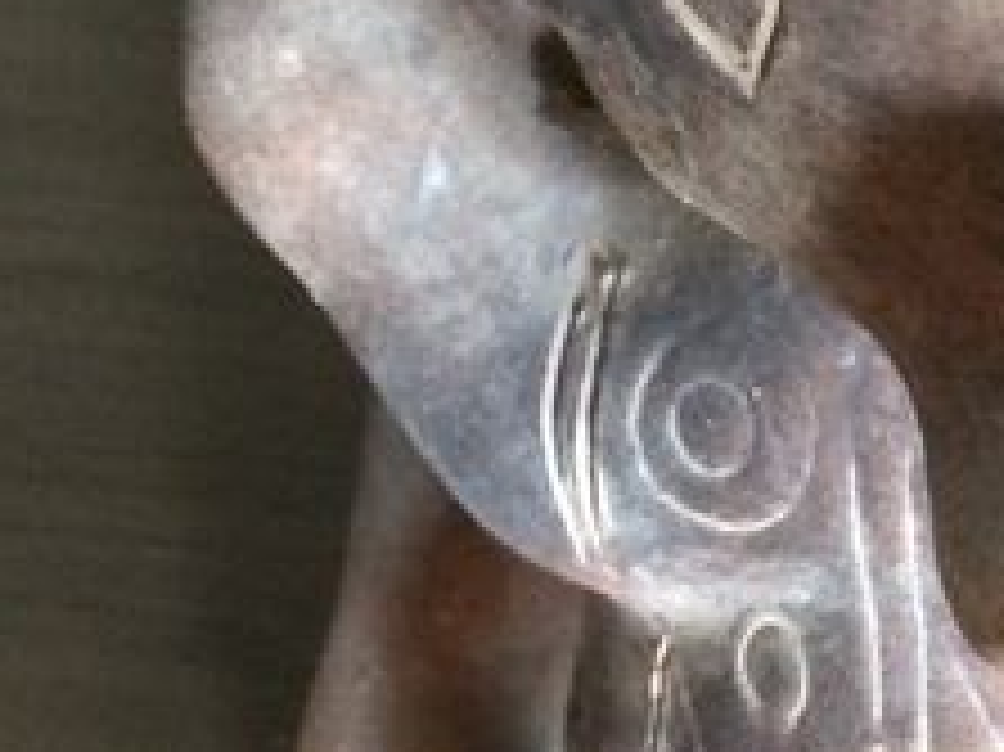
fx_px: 3508
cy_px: 101
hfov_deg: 16.2
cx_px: 828
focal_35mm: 121
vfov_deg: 12.2
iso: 320
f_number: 2.2
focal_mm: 4.12
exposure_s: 1/24
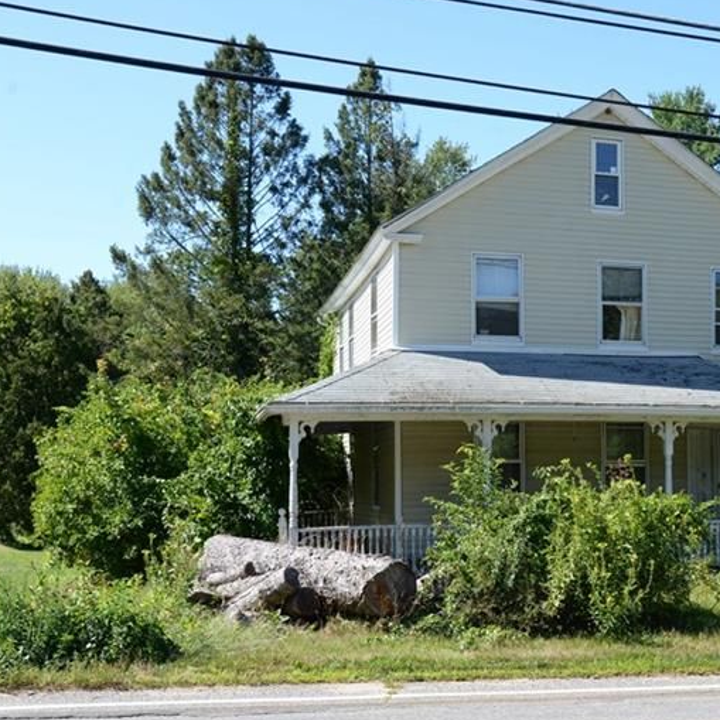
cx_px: 618
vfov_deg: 32.0
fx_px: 1247
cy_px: 465
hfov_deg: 31.0
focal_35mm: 53
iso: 1000
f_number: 8
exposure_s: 1/1000
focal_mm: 31
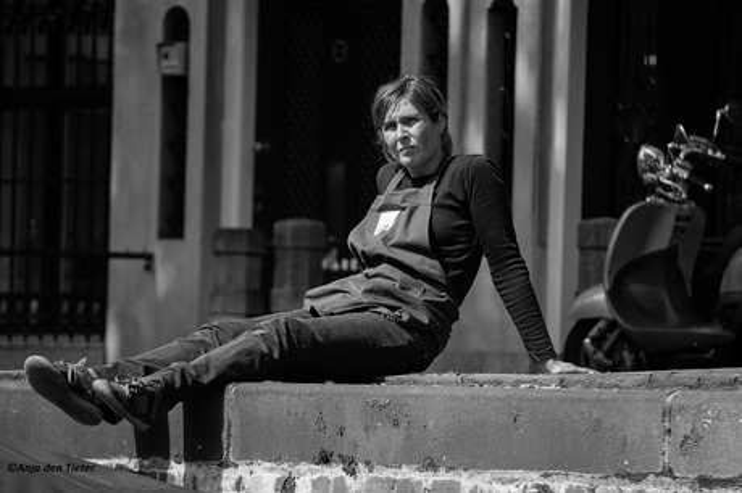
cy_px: 246
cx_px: 371
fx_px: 6179
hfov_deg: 6.9
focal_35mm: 300
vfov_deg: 4.6
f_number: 5.6
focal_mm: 200
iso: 100
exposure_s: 1/200
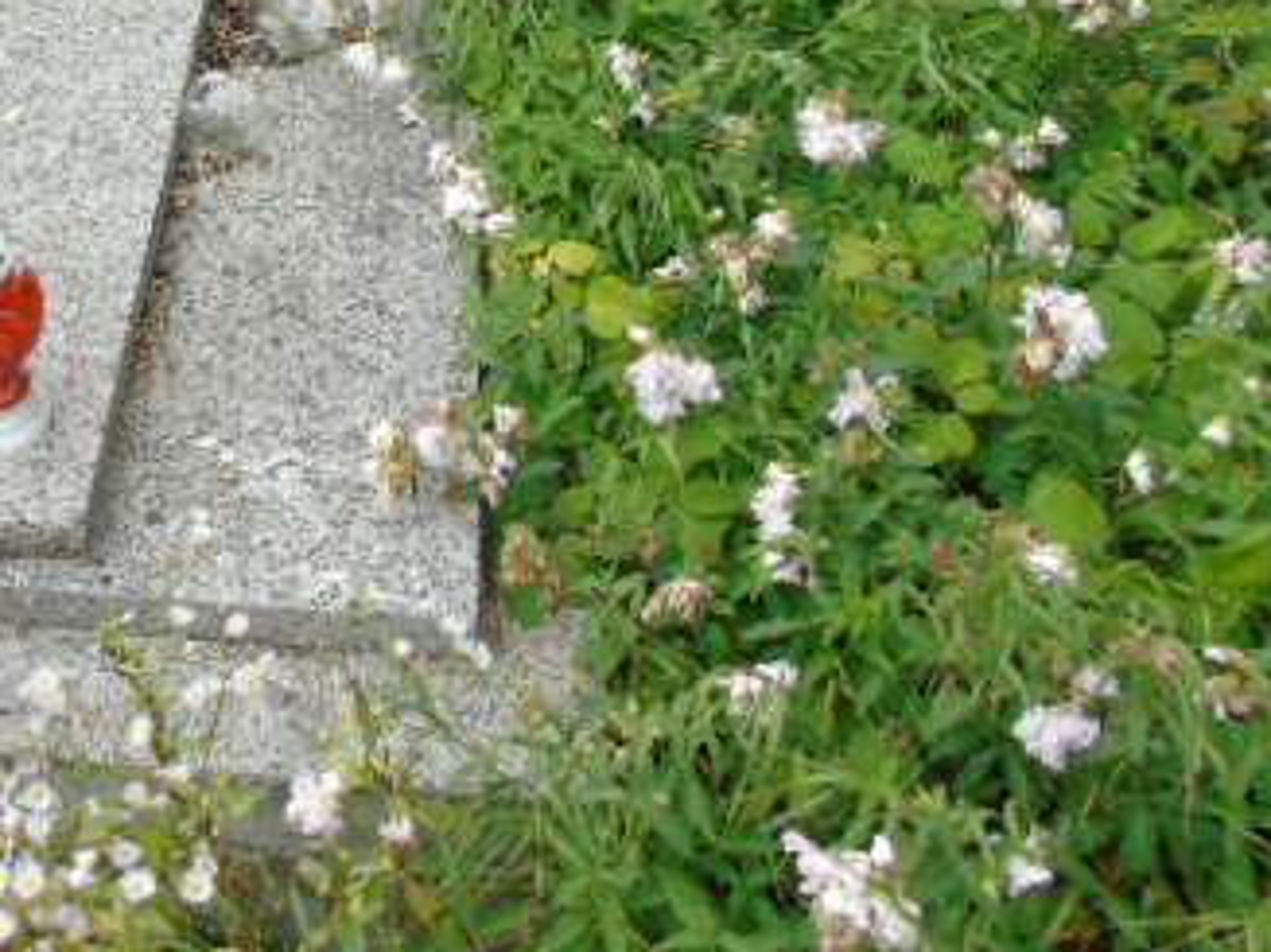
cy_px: 27
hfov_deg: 37.3
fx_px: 1798
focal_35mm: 49
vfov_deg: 28.1
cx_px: 218
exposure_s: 1/200
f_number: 3.4
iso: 80
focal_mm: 4.4
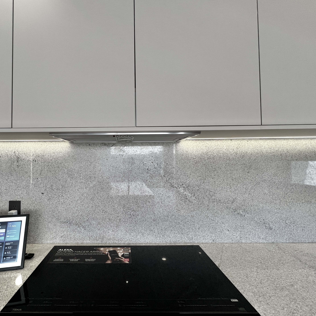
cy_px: 158
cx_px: 122
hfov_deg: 86.0
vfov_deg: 87.4
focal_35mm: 16
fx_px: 165
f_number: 1.8
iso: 100
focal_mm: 1.57
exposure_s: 1/120
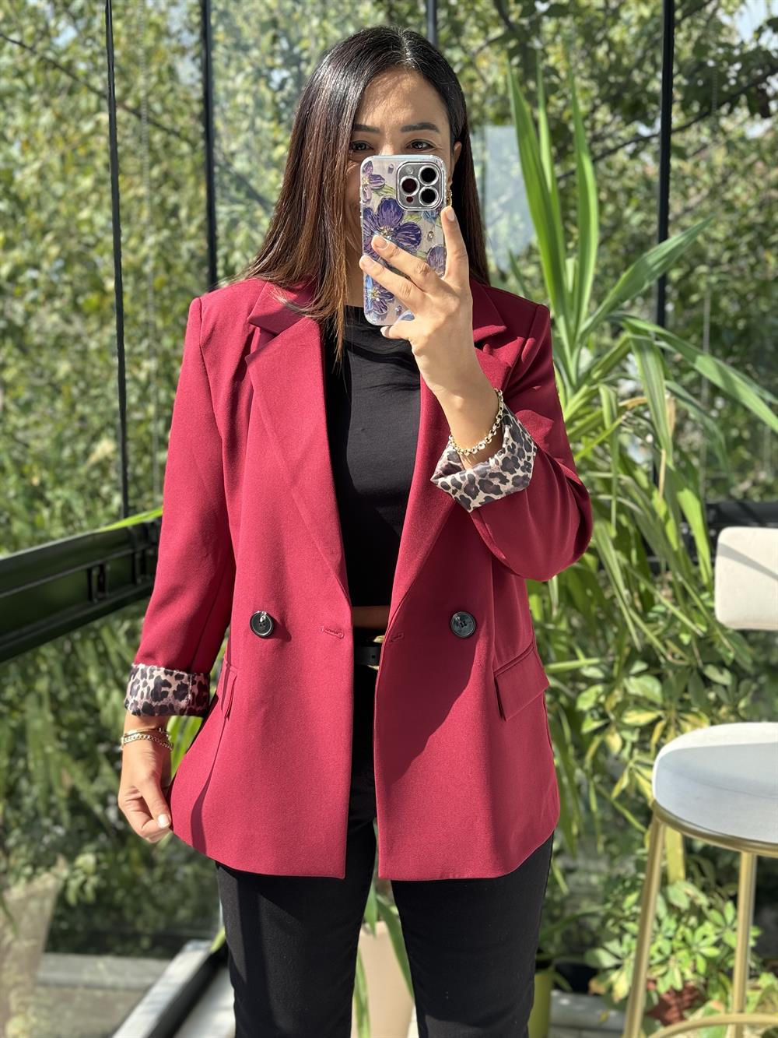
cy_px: 519
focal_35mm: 48
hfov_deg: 30.3
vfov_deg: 39.7
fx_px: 1438
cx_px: 389
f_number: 1.78
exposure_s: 1/328
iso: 64
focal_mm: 6.76
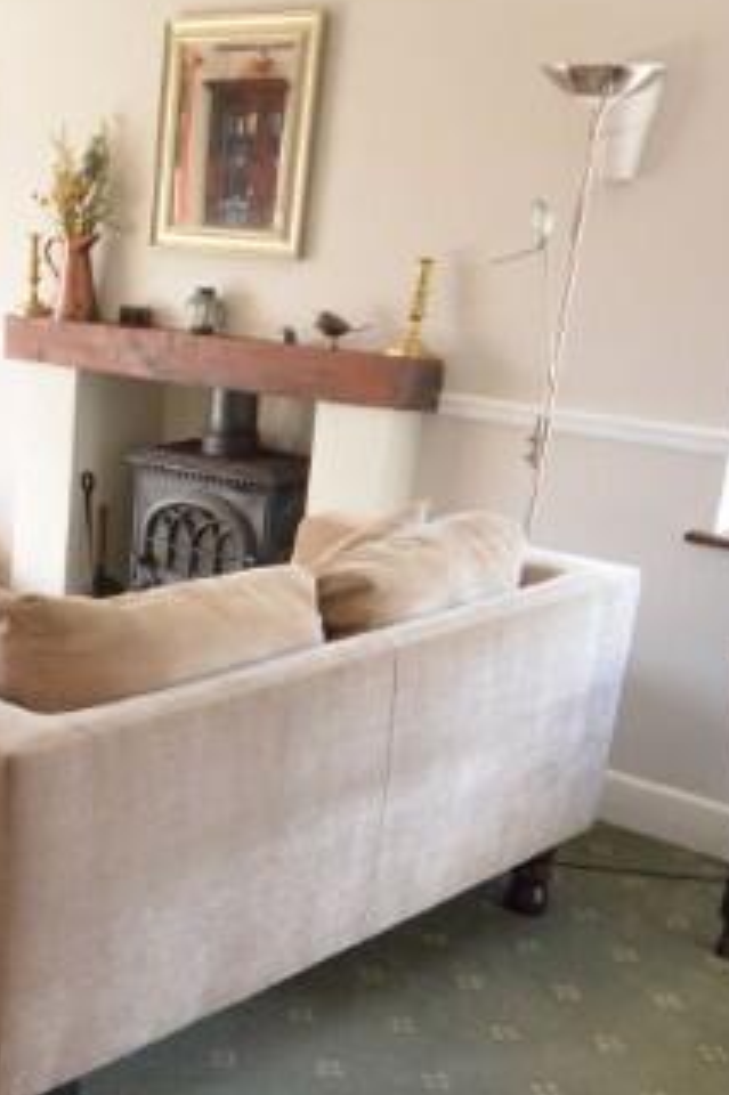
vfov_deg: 40.6
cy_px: 732
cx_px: -72
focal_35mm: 48
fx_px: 1459
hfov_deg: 25.9
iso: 400
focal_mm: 10
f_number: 8
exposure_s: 1/15
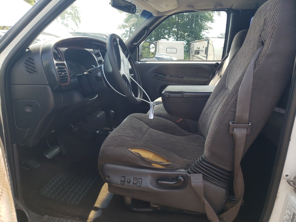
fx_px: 222
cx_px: 148
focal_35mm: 26
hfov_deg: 67.3
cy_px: 111
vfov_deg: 53.1
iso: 50
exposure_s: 1/417
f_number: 1.5
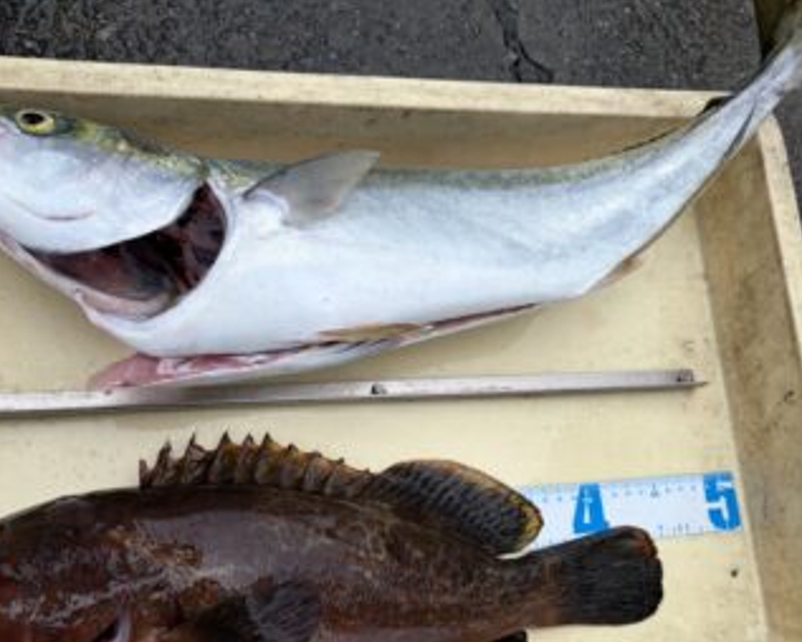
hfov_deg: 55.5
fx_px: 760
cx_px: 359
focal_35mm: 32
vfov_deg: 45.6
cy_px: 377
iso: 50
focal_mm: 5.96
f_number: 1.6
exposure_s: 1/1048
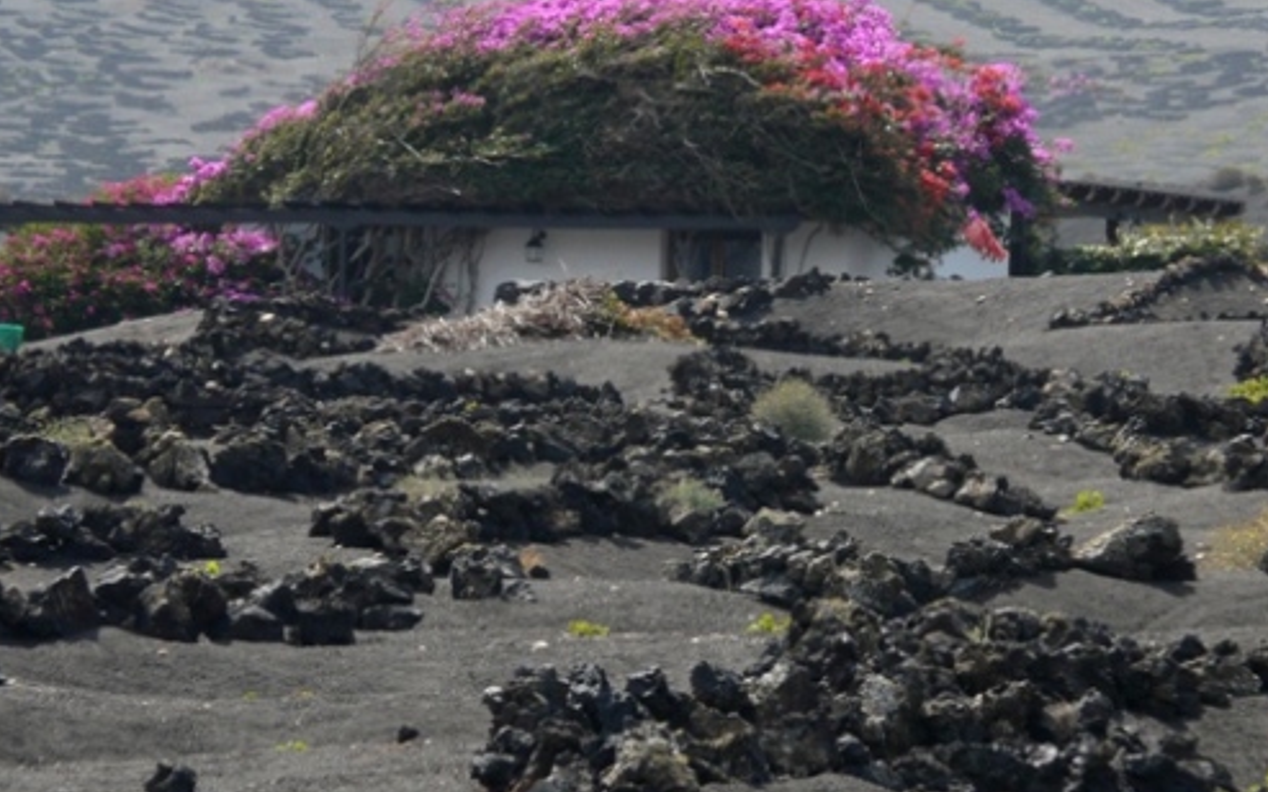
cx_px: 661
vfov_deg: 2.7
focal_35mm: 493
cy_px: 422
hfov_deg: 4.3
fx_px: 17035
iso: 100
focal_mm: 55.4
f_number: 5.6
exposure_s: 1/250
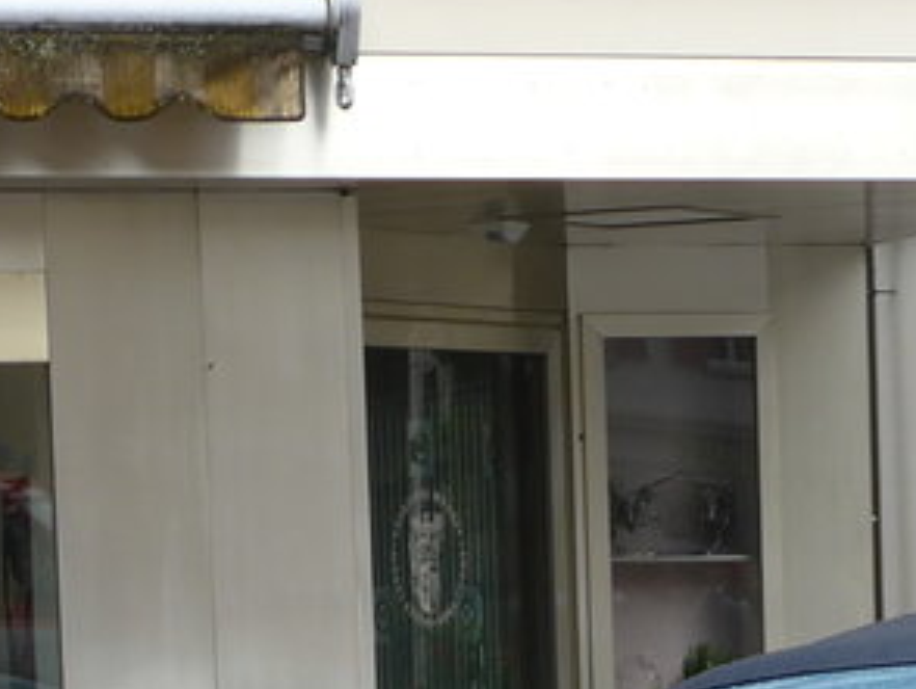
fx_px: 5614
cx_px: 907
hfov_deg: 9.3
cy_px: 1359
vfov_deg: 6.8
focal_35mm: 212
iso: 80
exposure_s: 1/500
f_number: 3.3
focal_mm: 10.7
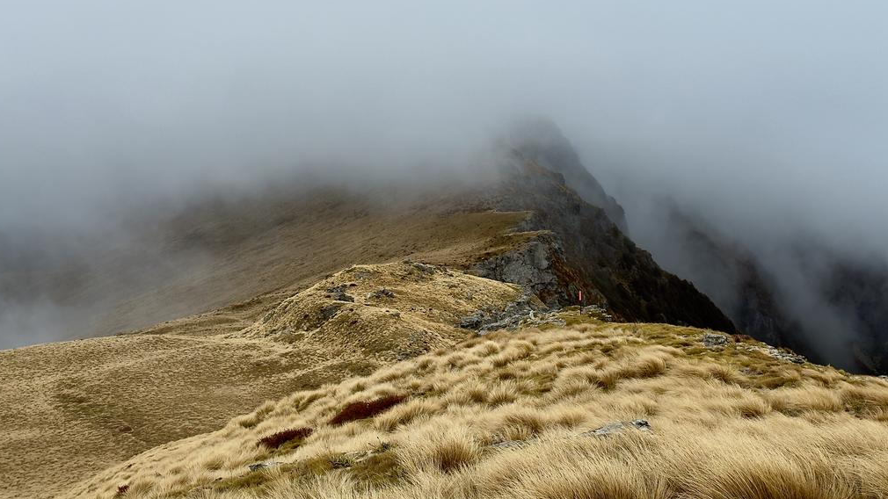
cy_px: 208
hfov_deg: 39.2
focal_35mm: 53
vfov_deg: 22.6
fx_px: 1248
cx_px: 440
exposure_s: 1/4878
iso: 64
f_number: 1.78
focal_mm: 6.76
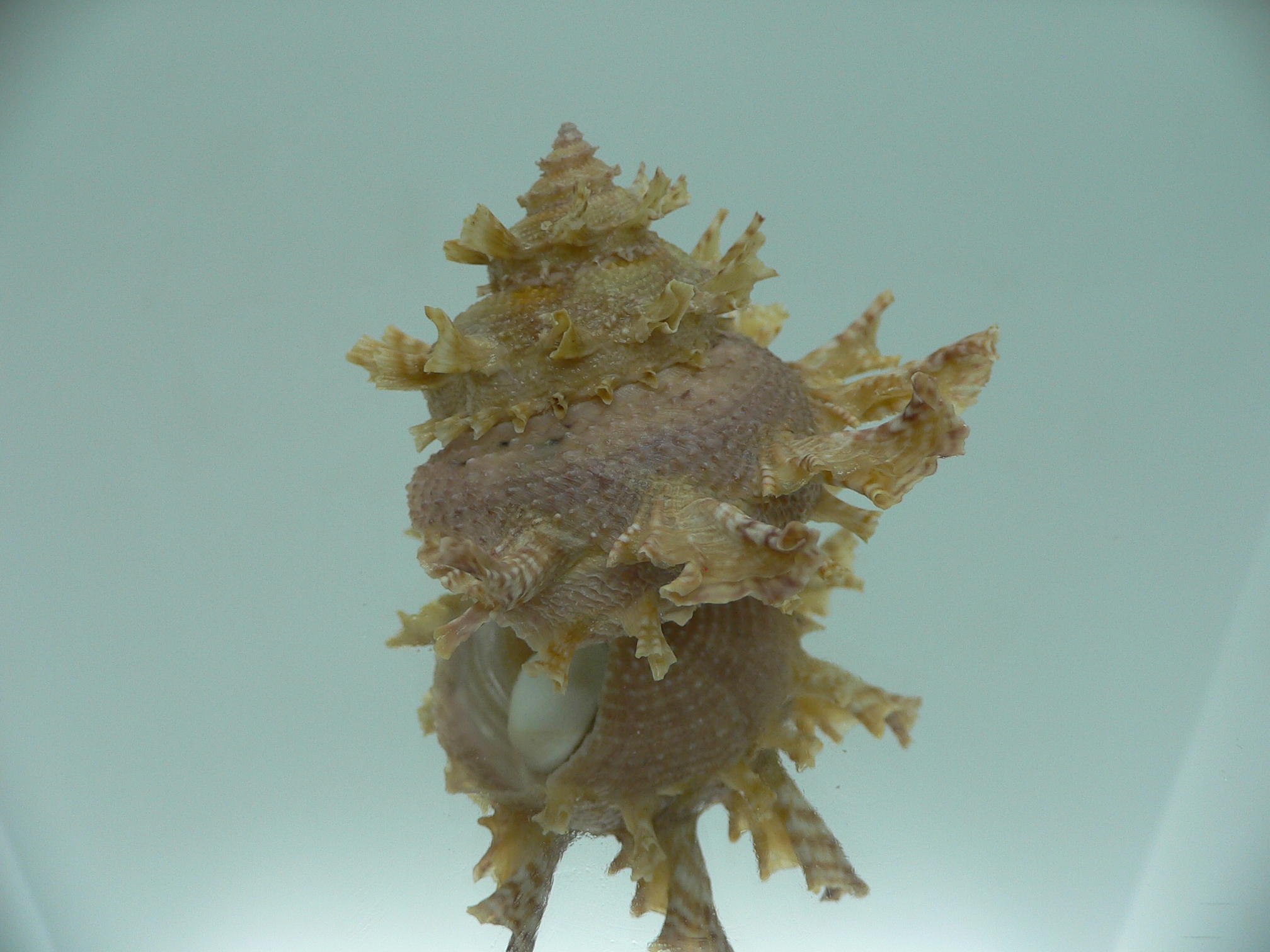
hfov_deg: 52.6
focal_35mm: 35
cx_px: 635
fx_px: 1284
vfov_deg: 40.7
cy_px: 476
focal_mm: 4.6
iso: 80
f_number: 2.8
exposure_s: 1/60
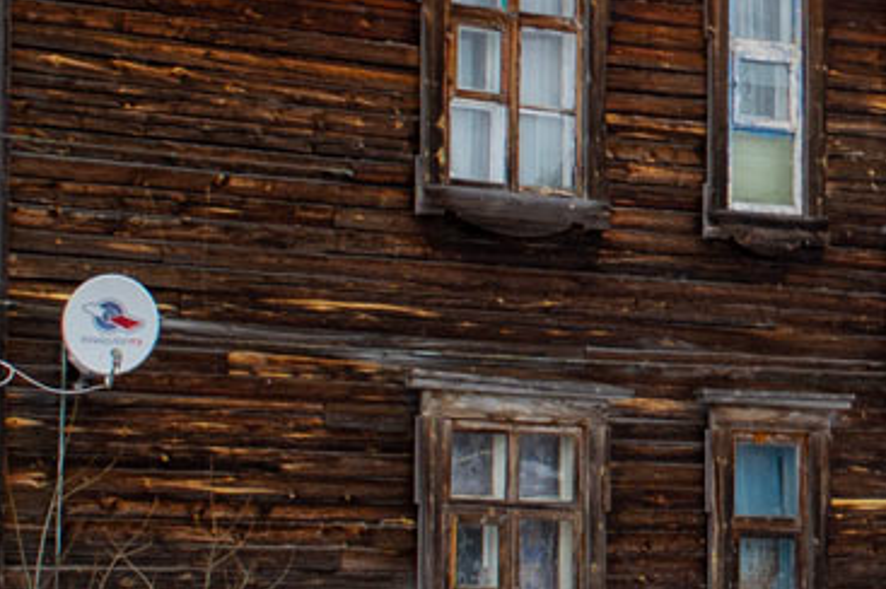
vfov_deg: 10.1
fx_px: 3319
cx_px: 785
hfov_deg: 15.0
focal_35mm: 135
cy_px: 118
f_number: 6.3
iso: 200
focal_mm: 22
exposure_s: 1/250
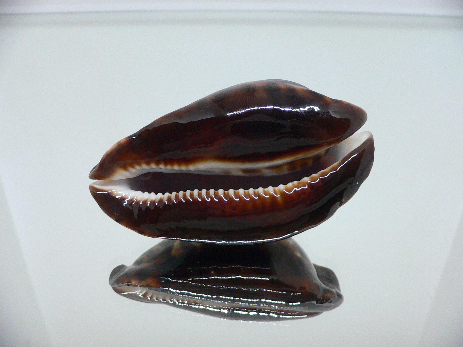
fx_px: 468
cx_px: 232
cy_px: 174
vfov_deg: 40.7
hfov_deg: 52.6
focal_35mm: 35
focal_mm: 4.6
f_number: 2.8
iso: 200
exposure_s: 1/30
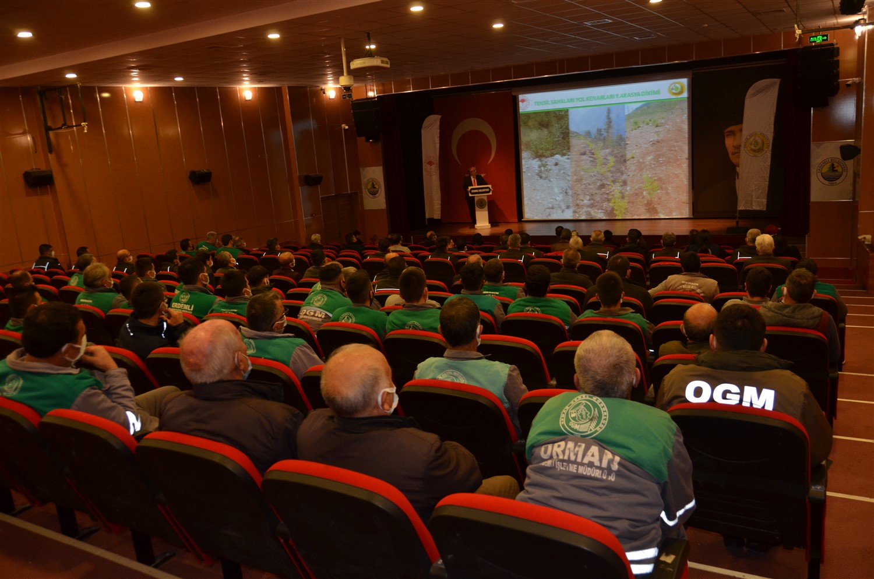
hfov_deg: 62.0
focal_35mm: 30
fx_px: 727
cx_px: 437
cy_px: 290
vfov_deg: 43.4
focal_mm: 20
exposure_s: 1/60
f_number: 3.5
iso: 800
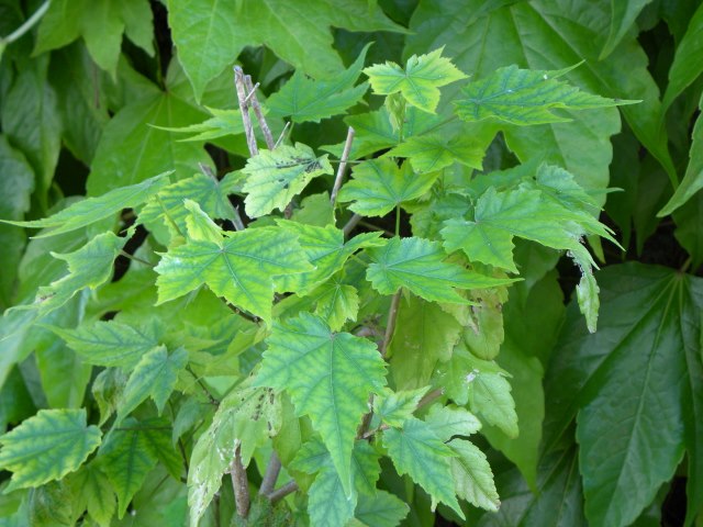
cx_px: 352
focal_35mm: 52
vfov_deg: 28.0
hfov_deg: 36.8
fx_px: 1056
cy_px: 264
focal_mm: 9.2
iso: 137
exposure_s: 1/74
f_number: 3.5
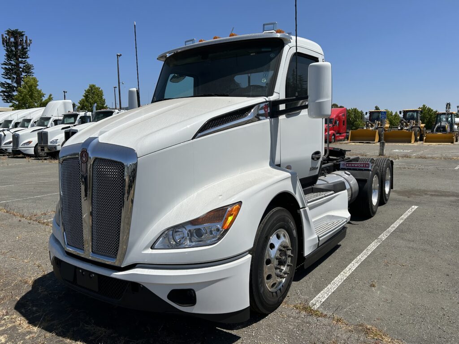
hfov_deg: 67.3
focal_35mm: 26
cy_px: 172
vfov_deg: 53.1
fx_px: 345
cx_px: 230
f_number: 1.5
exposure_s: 1/6993
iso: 50
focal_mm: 5.7
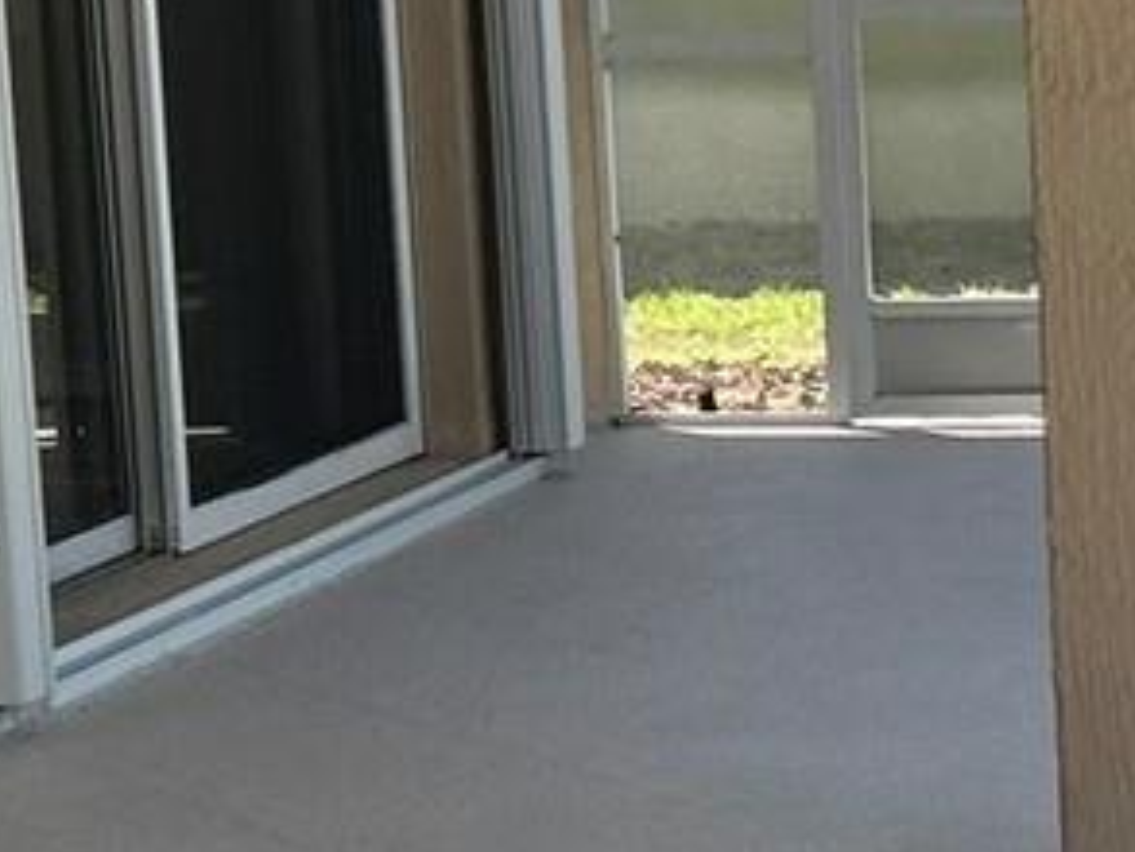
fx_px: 4658
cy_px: 391
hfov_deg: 12.9
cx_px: 1890
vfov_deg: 10.5
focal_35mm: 142
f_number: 1.5
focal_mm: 5.7
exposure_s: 1/1779
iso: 50
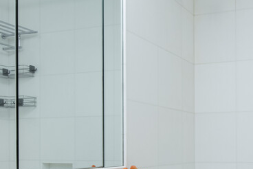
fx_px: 401
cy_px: 158
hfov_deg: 33.8
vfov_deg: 23.1
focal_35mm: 57
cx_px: 208
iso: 160
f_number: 13
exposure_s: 1/5
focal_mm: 14
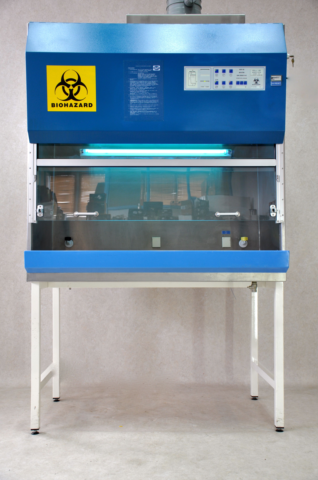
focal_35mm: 42
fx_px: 558
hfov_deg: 31.8
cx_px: 159
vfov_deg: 46.4
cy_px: 240
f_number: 5
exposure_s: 1/20
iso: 200
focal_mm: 28
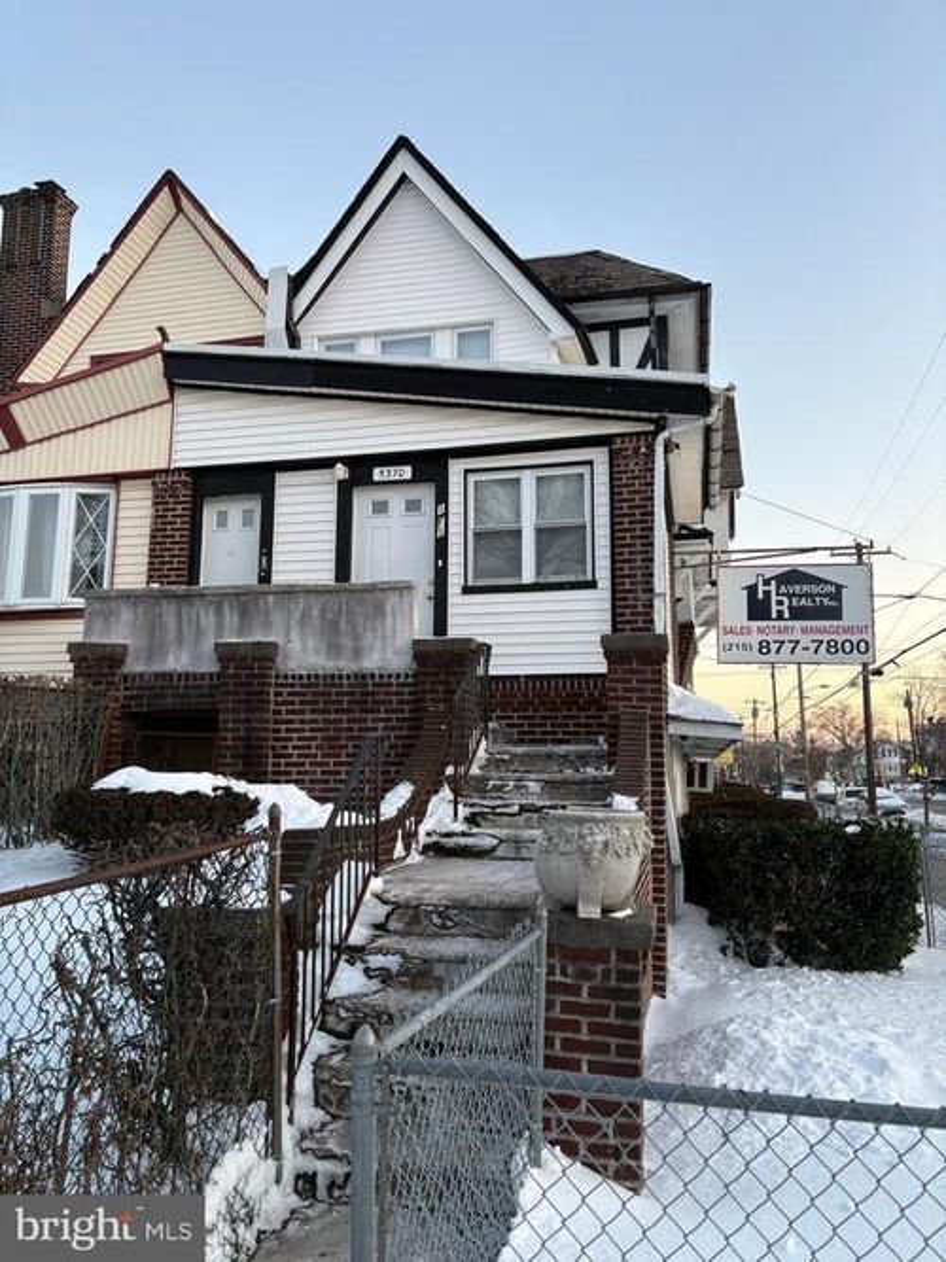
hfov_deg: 53.0
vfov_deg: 67.3
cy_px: 631
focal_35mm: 26
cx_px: 473
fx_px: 948
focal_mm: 5.96
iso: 40
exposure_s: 1/121
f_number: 1.6
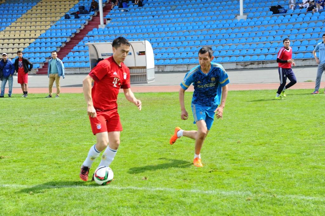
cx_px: 162
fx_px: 649
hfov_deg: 28.1
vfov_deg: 18.9
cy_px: 108
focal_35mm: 72
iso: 800
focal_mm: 72
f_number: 6.3
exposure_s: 1/1000
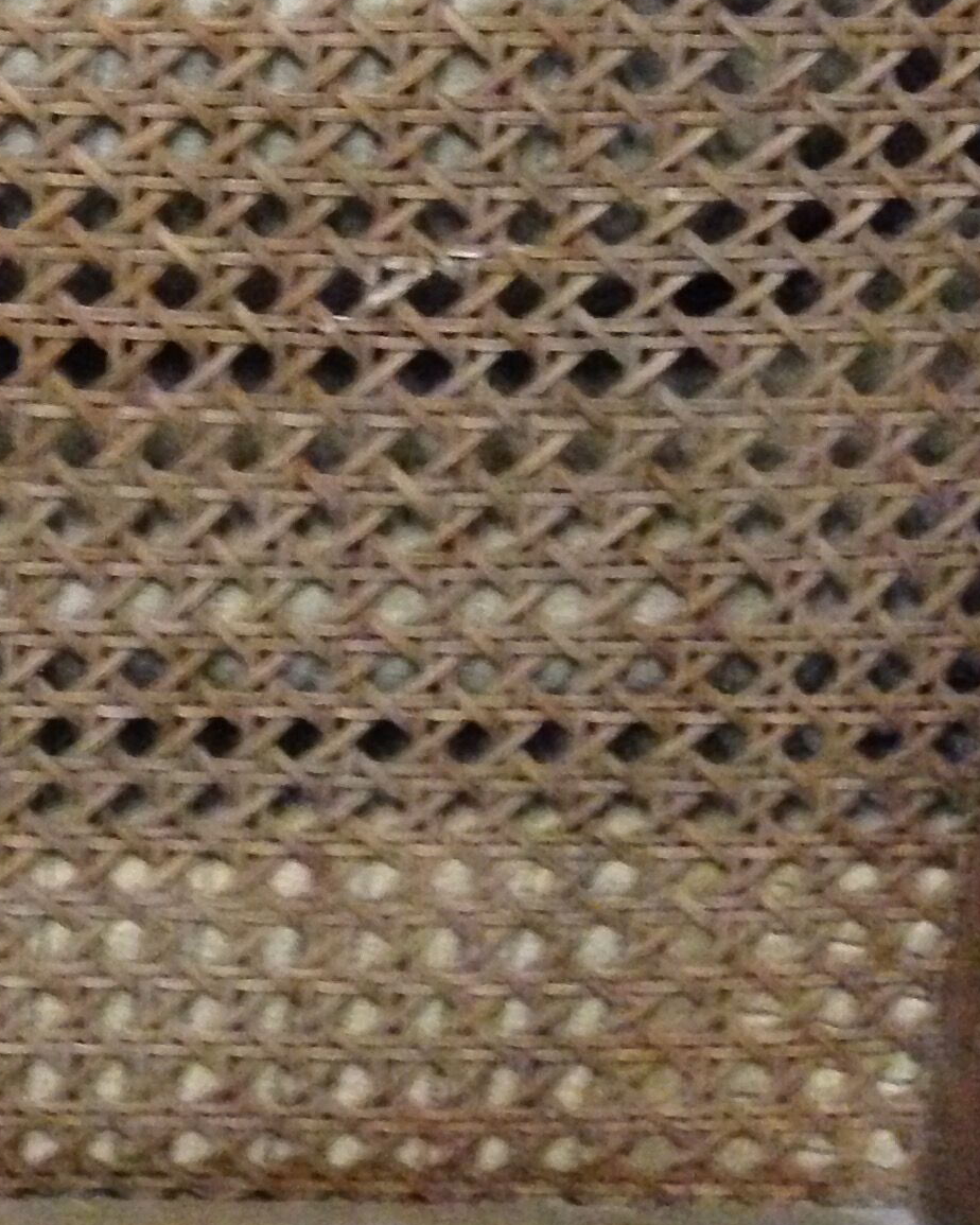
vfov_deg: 19.8
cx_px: -279
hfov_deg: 16.1
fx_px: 3299
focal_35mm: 91
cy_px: -228
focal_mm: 4.12
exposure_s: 1/15
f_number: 2.4
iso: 800
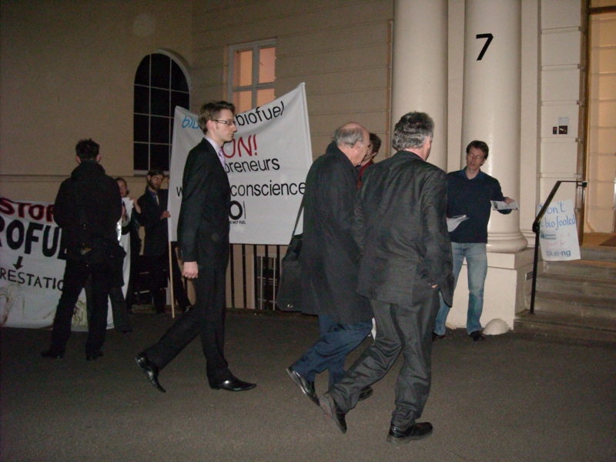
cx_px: 308
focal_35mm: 35
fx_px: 623
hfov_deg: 52.6
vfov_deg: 40.7
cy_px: 231
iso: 766
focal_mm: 5.7
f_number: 2.8
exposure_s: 1/60
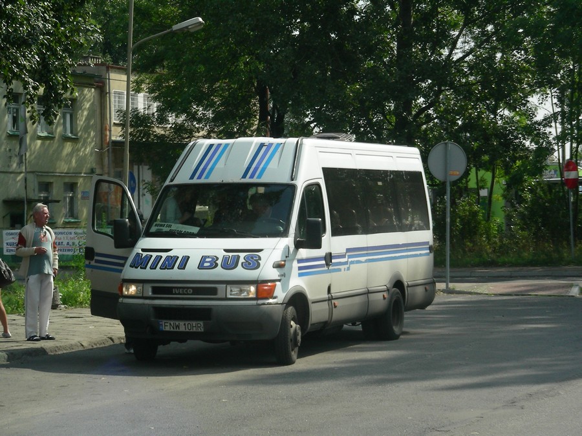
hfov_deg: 17.4
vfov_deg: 13.1
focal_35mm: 113
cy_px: 218
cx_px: 291
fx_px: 1900
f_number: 4
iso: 50
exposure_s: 1/620
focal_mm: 18.9
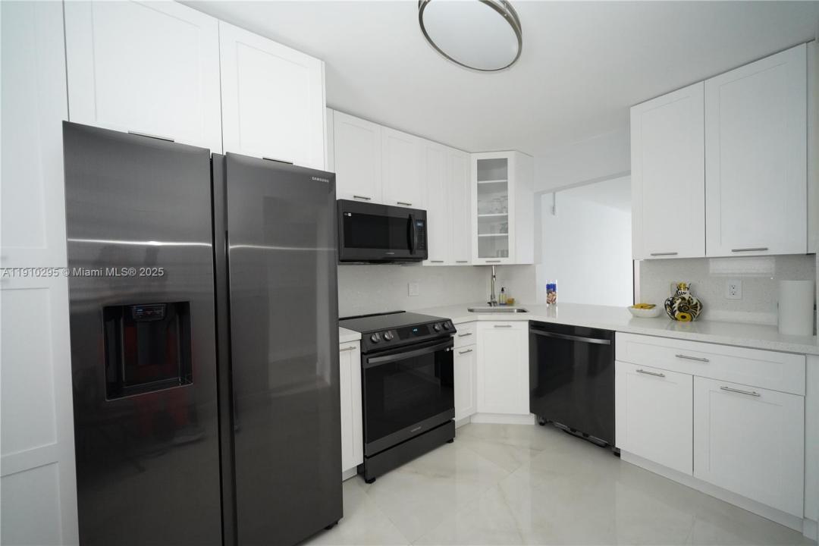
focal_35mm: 13
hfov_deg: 108.3
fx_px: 296
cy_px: 273
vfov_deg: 85.4
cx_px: 410
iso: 3200
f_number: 4
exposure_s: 1/160
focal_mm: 13
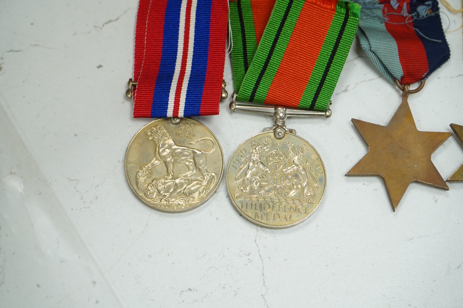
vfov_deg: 19.4
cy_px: 154
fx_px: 899
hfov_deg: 28.9
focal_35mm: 70
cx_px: 232
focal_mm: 70
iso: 2500
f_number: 10
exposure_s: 1/125
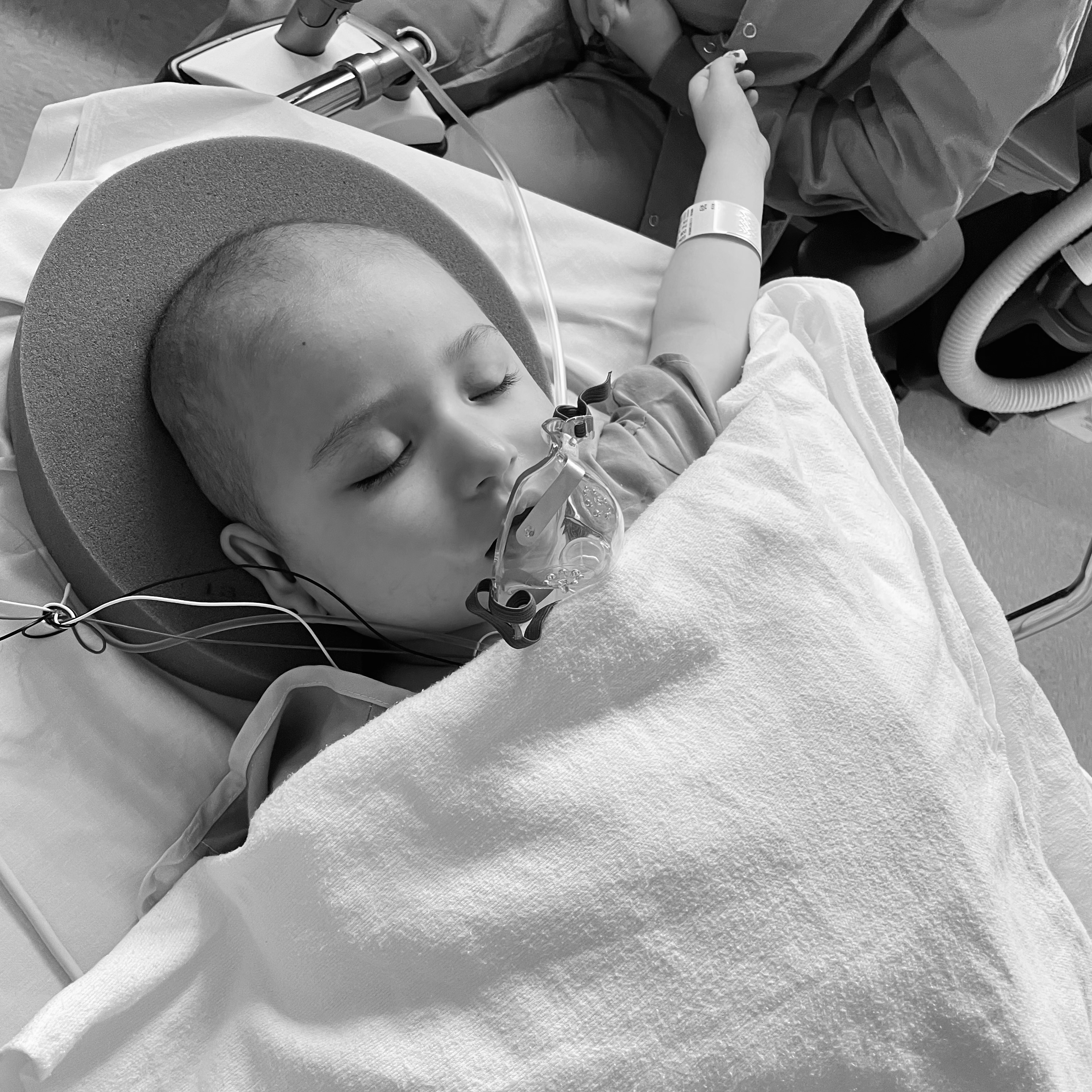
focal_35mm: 31
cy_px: 590
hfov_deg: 52.5
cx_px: 544
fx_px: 1106
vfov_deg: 52.5
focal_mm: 4.2
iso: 125
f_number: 1.6
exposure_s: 1/60
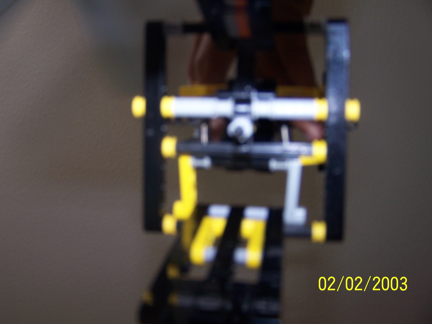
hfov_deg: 49.0
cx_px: 216
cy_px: 162
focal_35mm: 38
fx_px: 474
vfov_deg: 37.7
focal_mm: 6.3
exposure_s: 1/60
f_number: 2.8
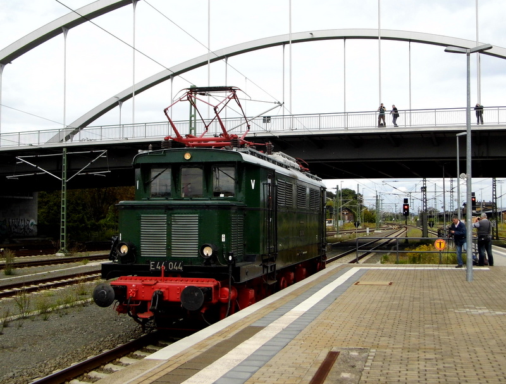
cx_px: 253
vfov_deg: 42.1
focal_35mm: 34
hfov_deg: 53.8
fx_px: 499
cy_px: 192
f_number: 3.3
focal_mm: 6.1
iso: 100
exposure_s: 1/980
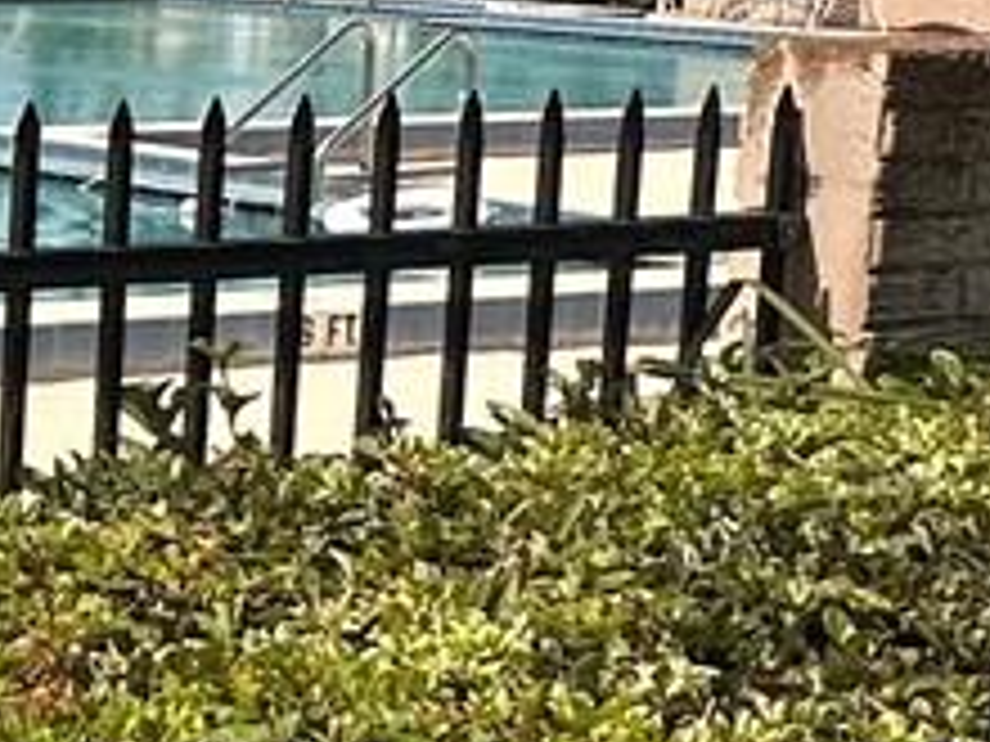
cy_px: 126
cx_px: -1242
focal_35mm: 102
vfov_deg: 14.4
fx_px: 2917
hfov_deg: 14.4
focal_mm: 2.22
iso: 40
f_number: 2.2
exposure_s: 1/4292
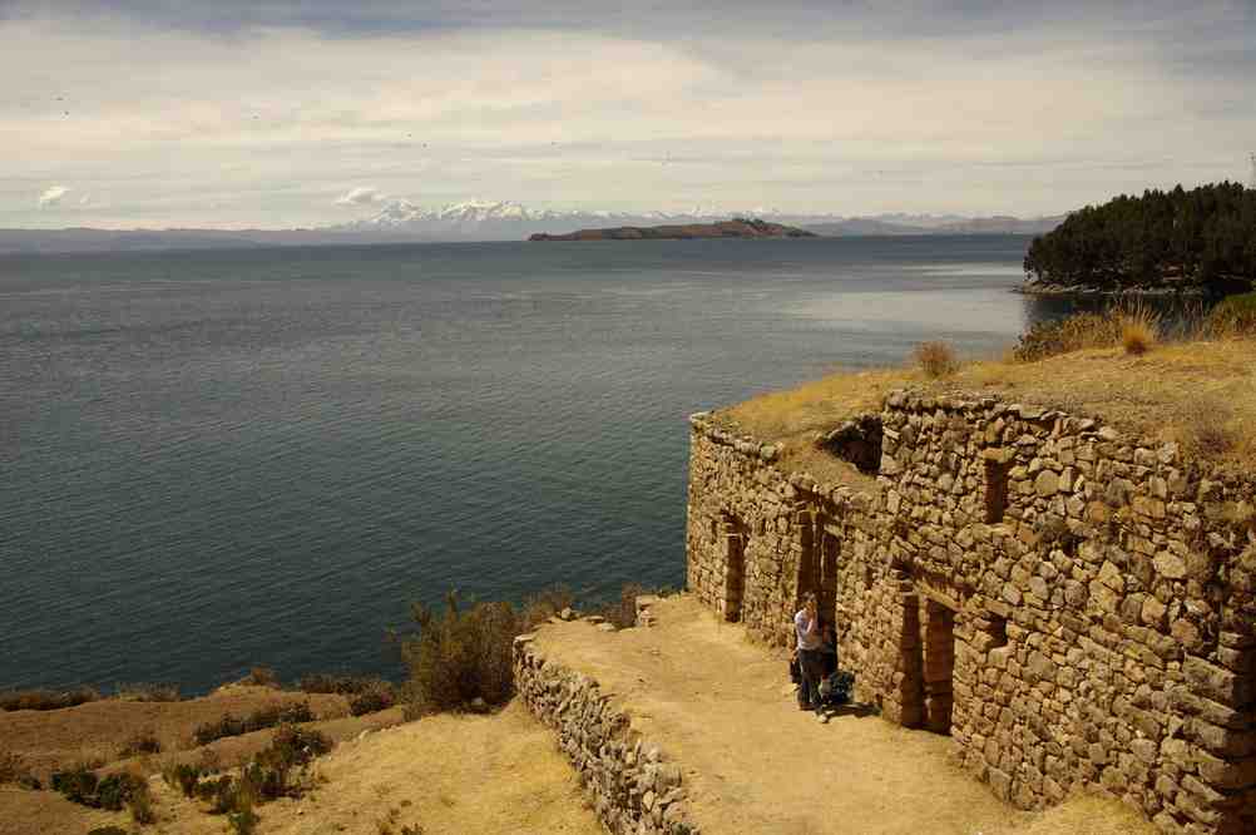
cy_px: 418
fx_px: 1208
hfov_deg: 54.9
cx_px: 628
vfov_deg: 38.1
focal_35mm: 35
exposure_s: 1/350
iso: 100
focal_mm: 23.1
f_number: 8
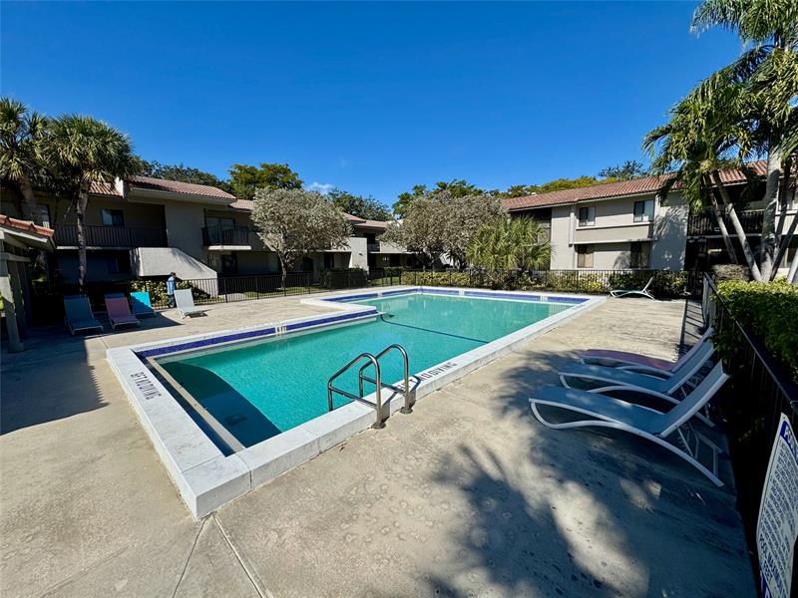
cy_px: 299
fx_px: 323
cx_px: 399
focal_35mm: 14
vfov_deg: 85.7
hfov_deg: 102.1
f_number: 2.2
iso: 50
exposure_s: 1/3906
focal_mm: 2.22
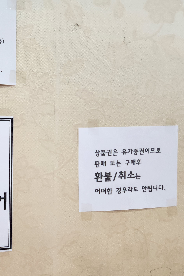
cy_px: 138
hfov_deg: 38.6
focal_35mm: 32
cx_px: 23
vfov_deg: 58.7
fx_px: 245
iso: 200
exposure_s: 1/120
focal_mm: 5.4
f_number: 1.8
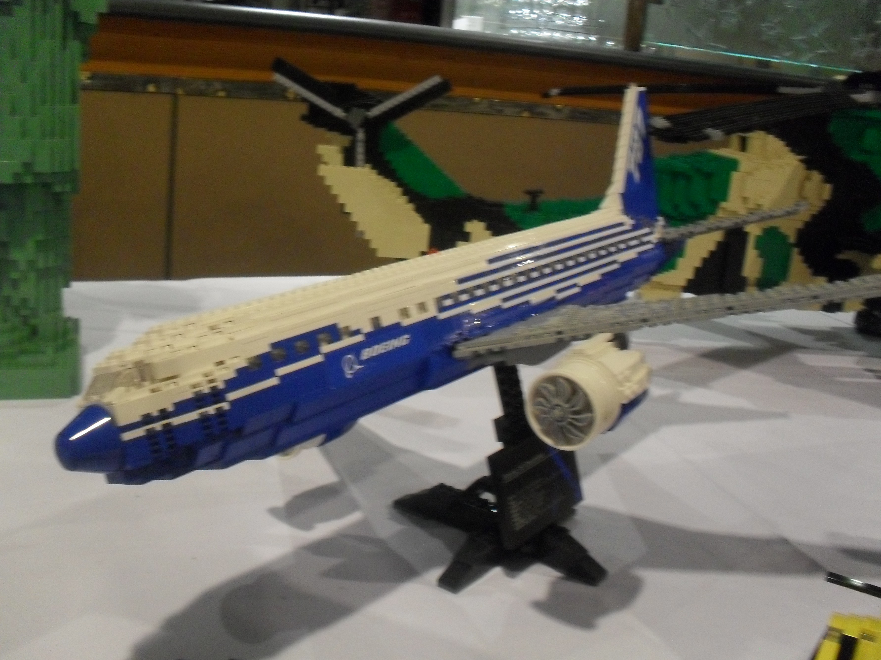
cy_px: 332
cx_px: 452
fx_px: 916
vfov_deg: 39.7
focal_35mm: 36
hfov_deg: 51.4
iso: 320
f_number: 3.2
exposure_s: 1/15
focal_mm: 6.3
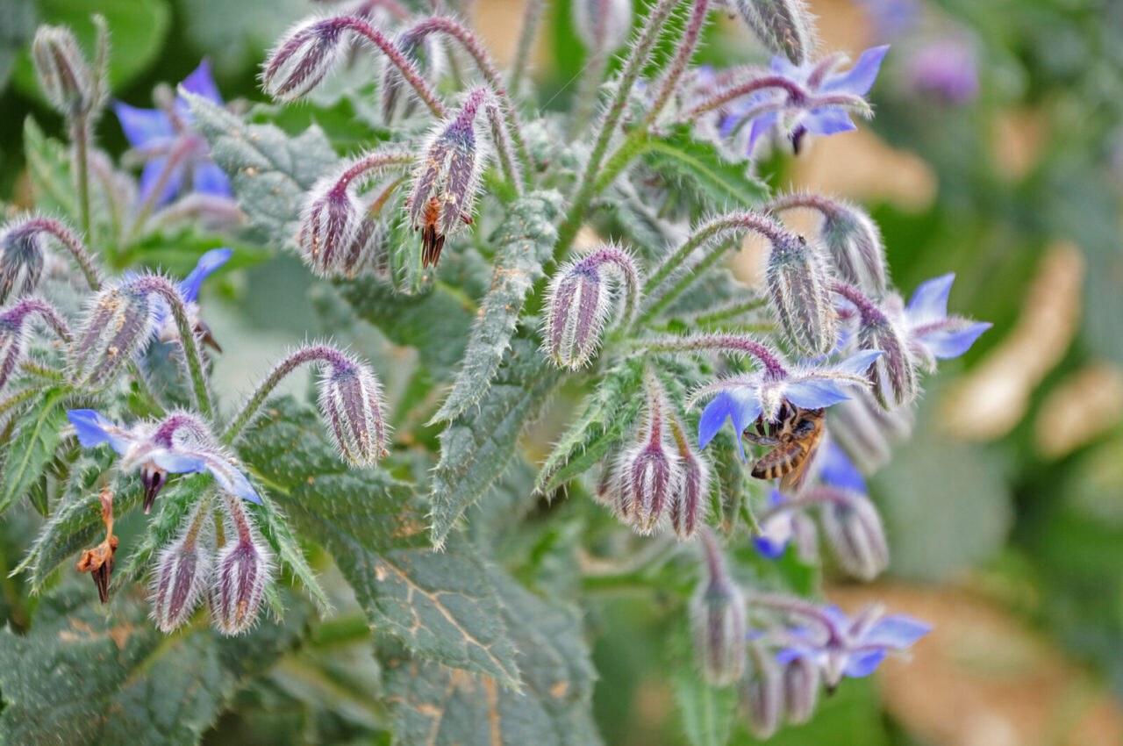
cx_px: 562
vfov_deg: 8.7
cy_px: 373
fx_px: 4907
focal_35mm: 158
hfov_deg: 13.1
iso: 200
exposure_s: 1/80
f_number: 5.6
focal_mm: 105
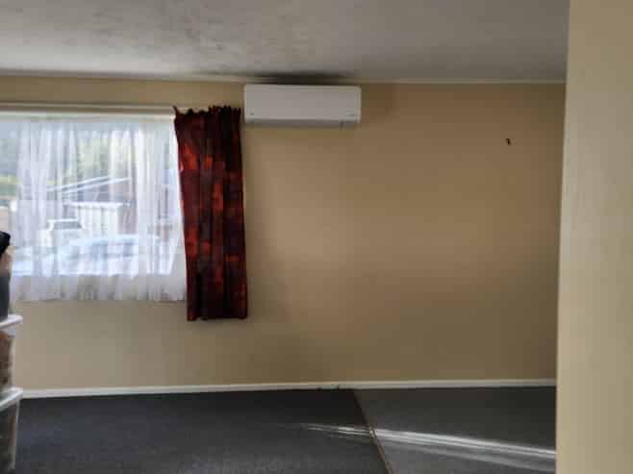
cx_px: 316
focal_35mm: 23
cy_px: 237
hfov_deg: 73.9
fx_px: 420
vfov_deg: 58.8
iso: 32
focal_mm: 6.4
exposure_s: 1/180
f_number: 1.8
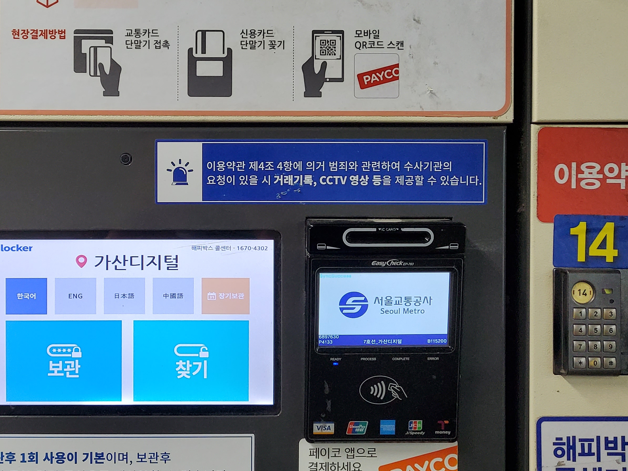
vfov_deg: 32.7
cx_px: 164
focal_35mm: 44
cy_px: 168
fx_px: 798
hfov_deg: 41.8
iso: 160
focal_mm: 4.25
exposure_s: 1/120
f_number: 1.8
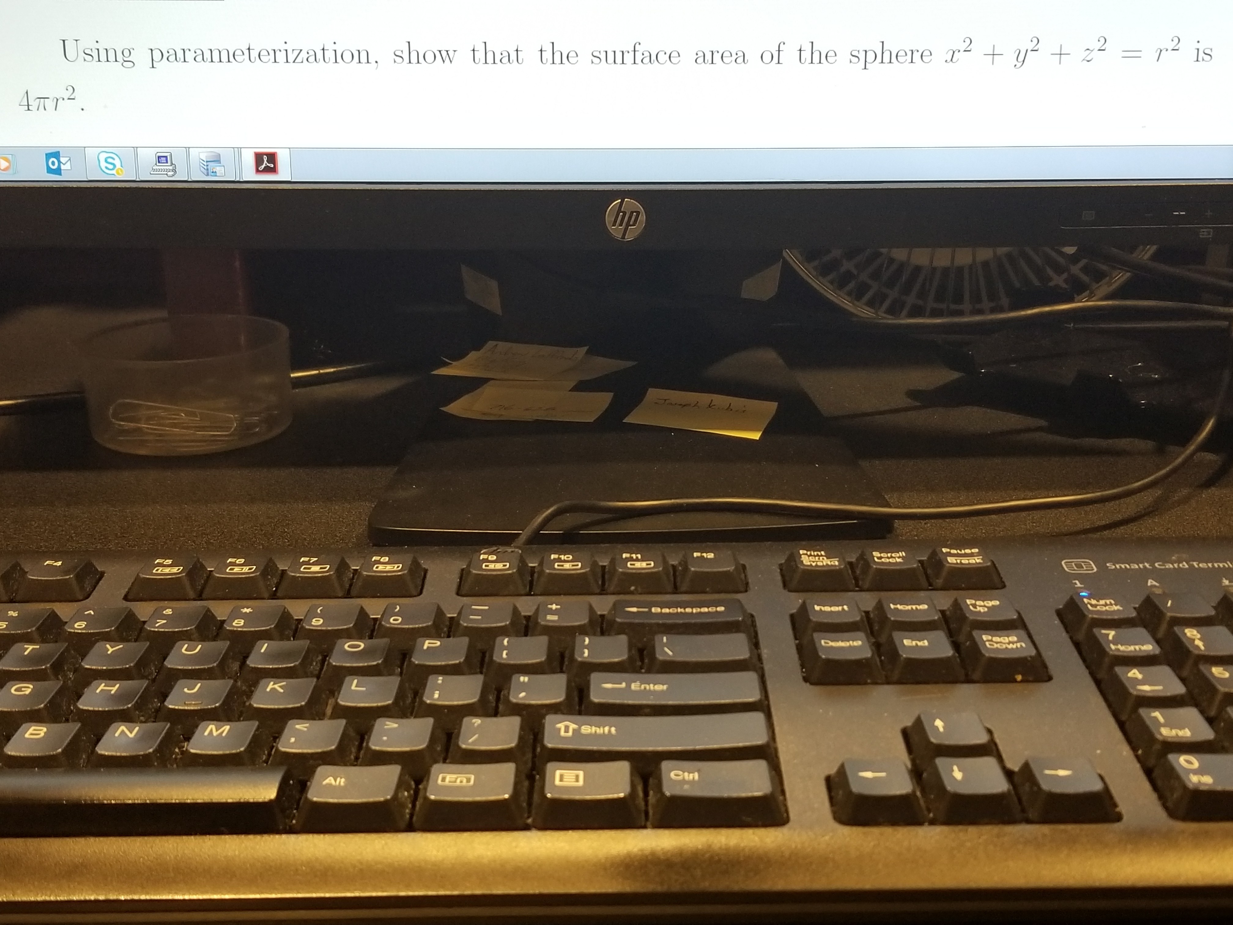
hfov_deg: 67.3
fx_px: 926
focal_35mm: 26
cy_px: 462
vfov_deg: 53.1
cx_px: 616
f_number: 1.7
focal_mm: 4.3
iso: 200
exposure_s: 1/17
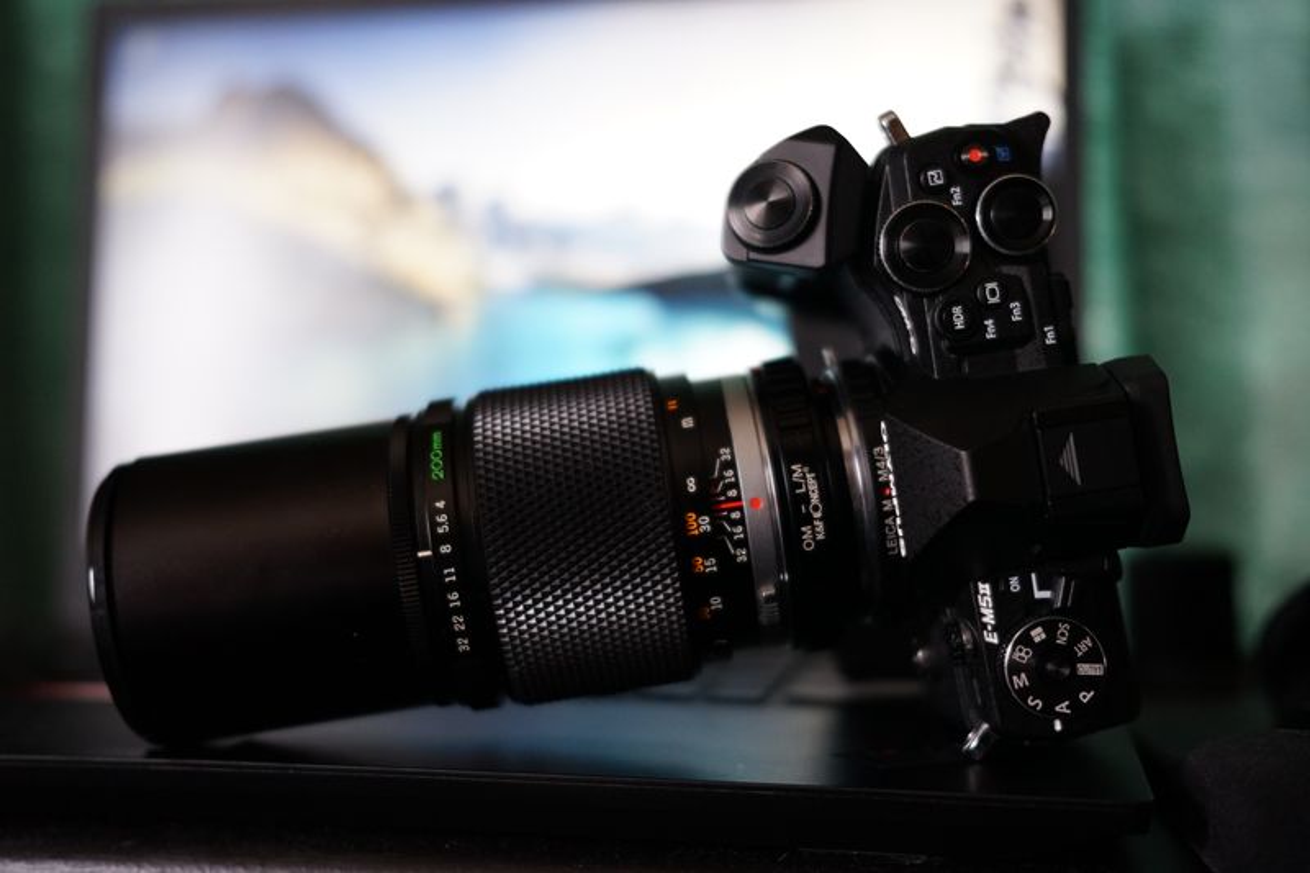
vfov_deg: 29.9
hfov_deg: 43.6
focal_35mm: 45
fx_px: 1637
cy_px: 436
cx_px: 655
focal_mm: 45
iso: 1600
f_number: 2.8
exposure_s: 1/60
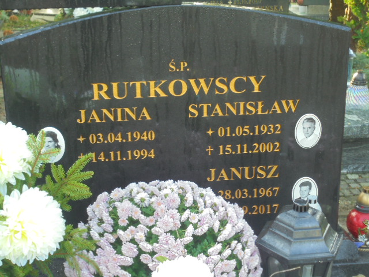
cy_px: 138
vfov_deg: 22.9
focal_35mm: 64
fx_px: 682
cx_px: 184
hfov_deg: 30.3
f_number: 5.6
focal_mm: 11.5
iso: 160
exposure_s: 1/30
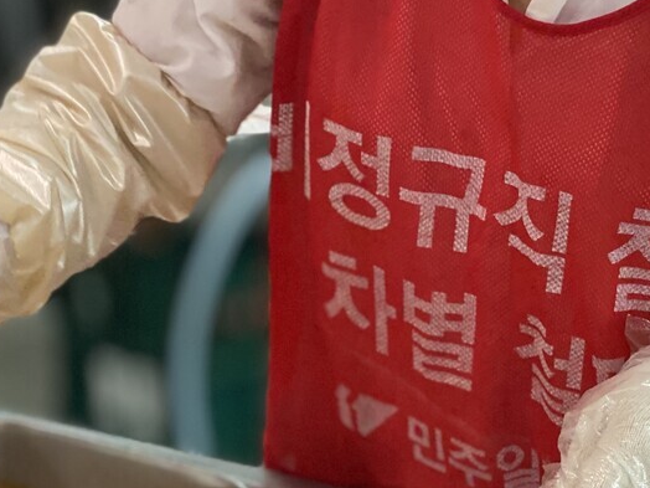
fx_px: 2385
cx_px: 541
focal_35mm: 127
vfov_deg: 11.7
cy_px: 330
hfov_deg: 15.4
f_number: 2
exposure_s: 1/40
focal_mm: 6
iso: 160
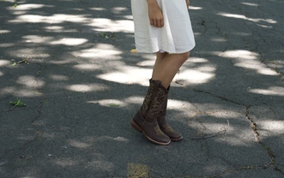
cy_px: -6
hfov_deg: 26.8
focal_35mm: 77
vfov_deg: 16.5
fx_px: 596
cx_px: 142
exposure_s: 1/160
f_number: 4
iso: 250
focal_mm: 50
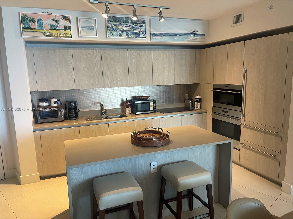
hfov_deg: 69.4
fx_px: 212
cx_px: 146
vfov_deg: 54.9
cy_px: 110
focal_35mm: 25
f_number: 1.6
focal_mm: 5.1
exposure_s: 1/60
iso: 250
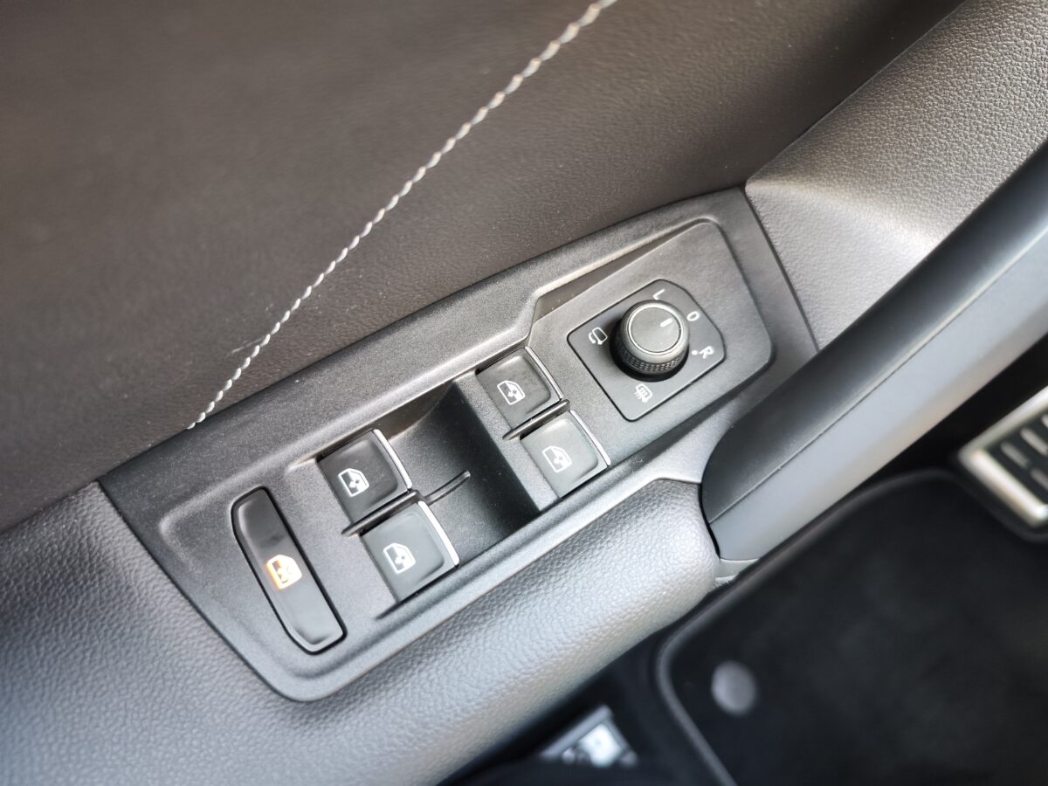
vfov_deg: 58.9
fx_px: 696
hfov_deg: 73.9
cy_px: 393
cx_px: 524
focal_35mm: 23
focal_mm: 7.01
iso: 1968
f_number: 1.69
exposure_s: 1/50
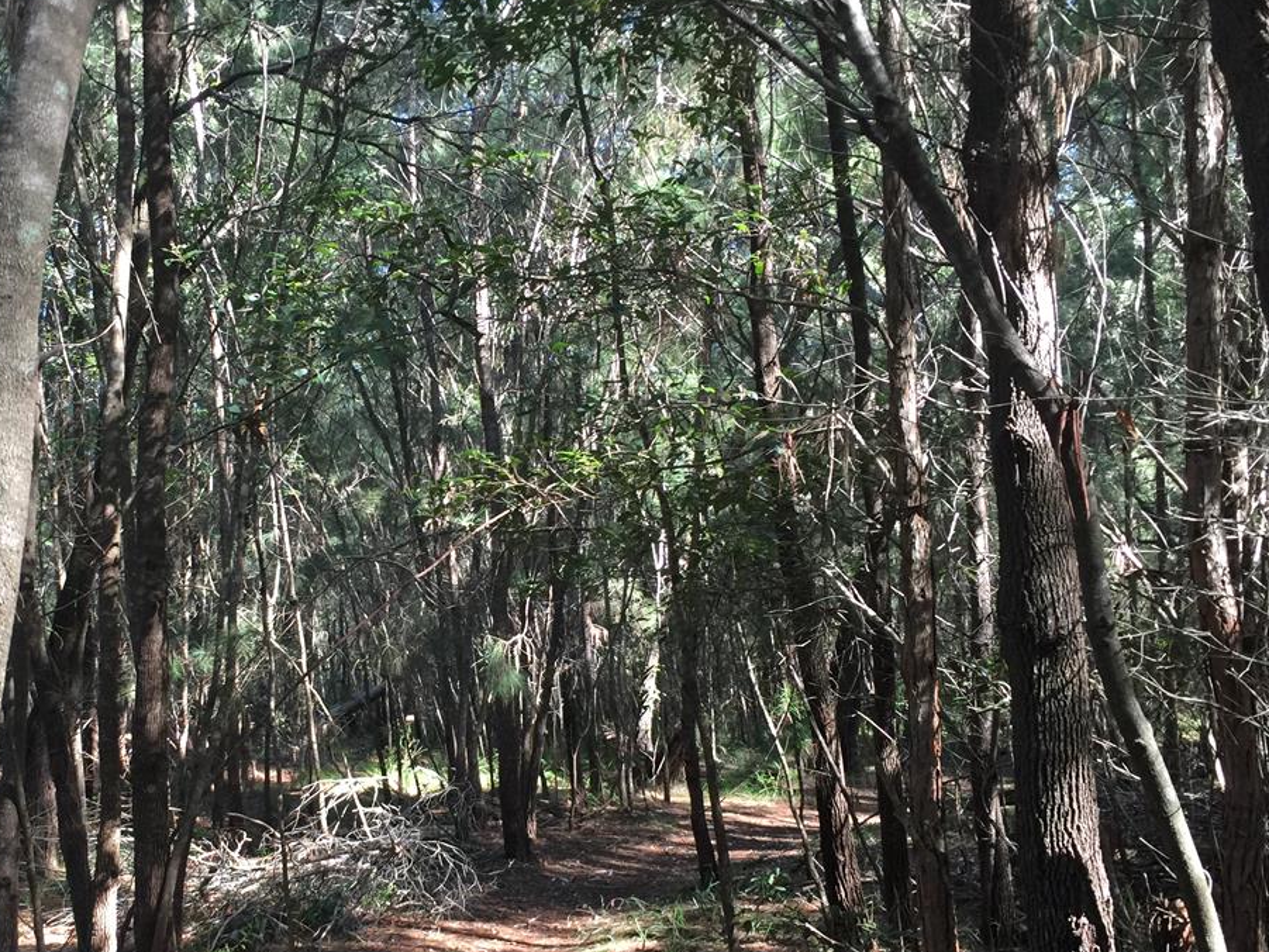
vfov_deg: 34.2
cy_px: 603
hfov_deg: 44.2
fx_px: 1540
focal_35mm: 42
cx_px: 430
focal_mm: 4.15
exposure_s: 1/33
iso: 32
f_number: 2.2
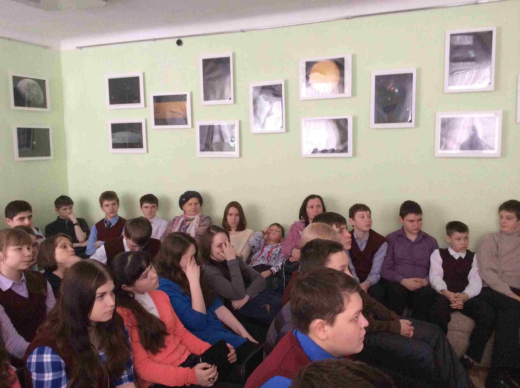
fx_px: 495
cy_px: 194
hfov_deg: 55.4
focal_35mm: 33
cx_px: 260
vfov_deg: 42.8
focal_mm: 3.3
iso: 200
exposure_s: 1/24
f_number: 2.4
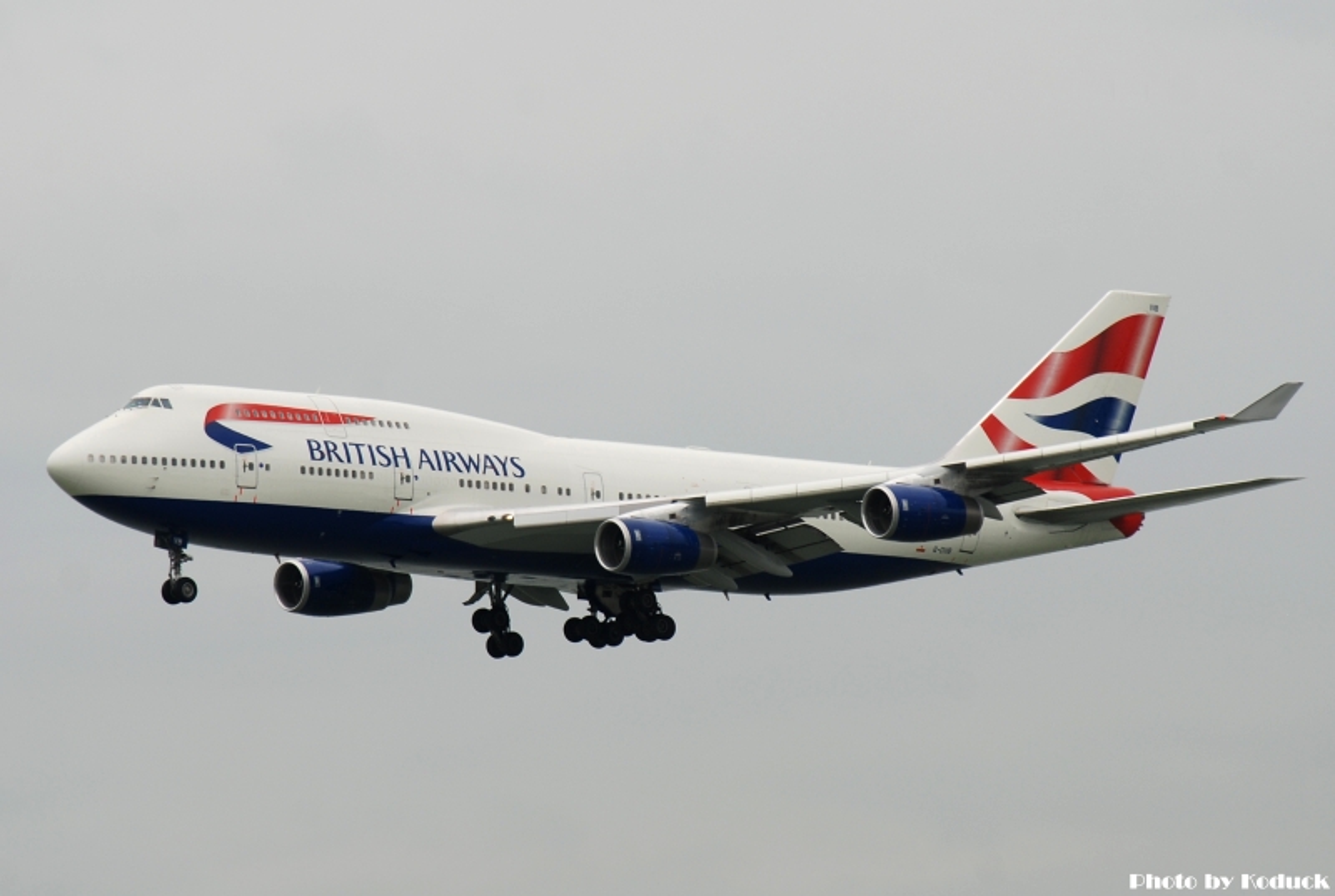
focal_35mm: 405
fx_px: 15049
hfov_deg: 5.1
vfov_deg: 3.4
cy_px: 448
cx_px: 668
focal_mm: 270
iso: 200
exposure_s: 1/800
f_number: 5.6
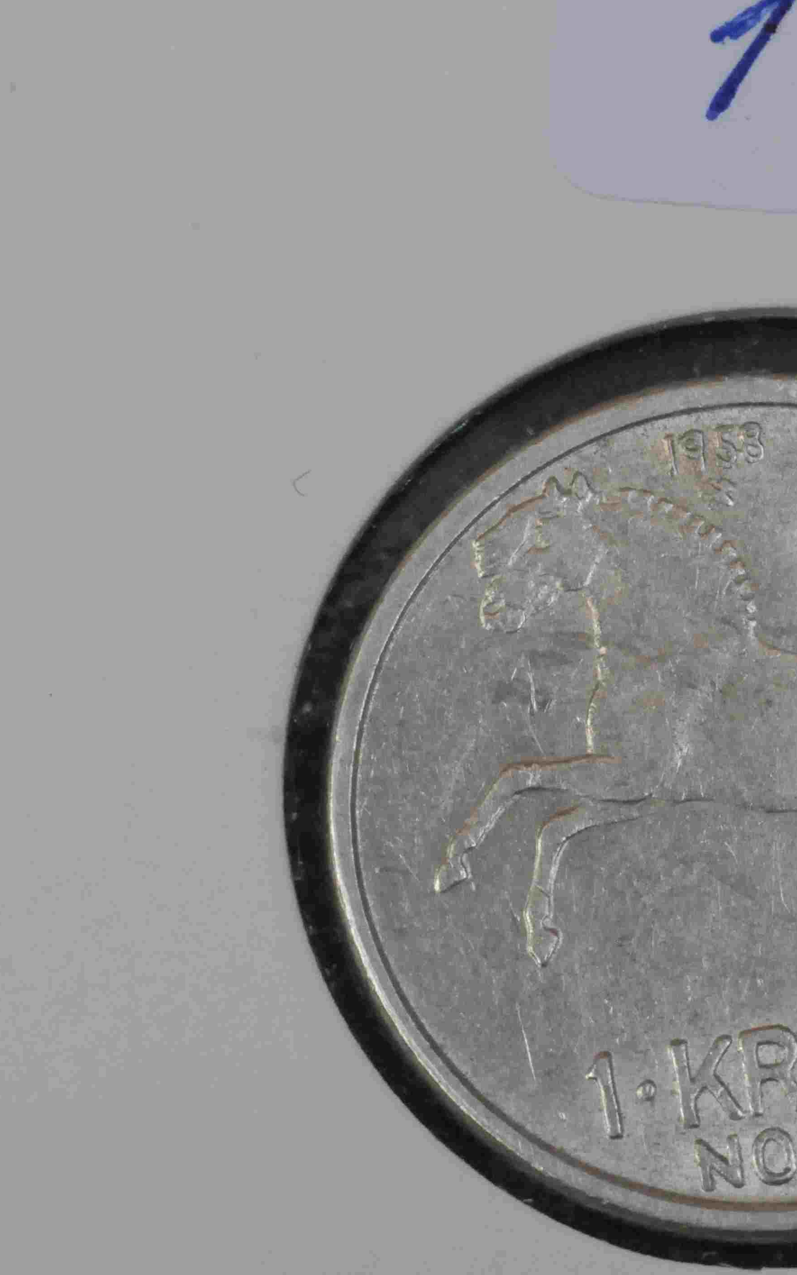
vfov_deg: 12.9
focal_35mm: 162
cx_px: 759
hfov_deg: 8.1
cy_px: 634
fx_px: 5630
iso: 3200
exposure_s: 1/60
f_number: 22
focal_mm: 70
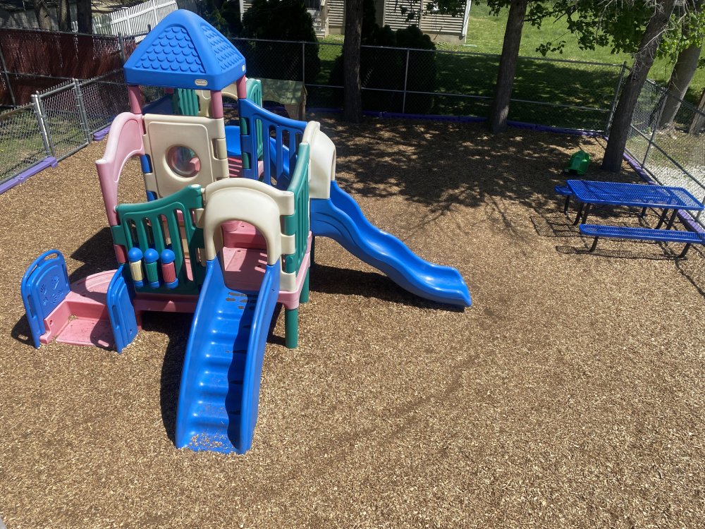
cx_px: 352
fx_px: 530
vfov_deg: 53.1
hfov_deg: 67.3
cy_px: 264
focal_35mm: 26
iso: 32
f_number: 1.8
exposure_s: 1/2890
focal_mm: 4.25
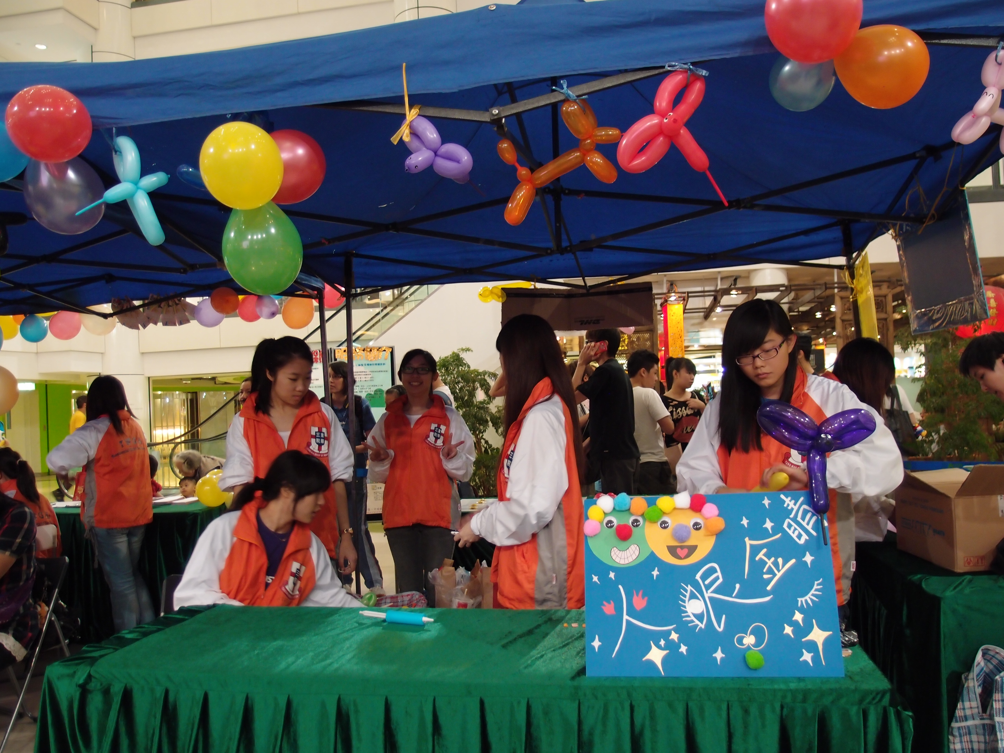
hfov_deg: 63.4
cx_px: 502
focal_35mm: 28
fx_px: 812
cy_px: 376
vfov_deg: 49.7
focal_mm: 6
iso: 200
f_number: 1.8
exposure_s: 1/30
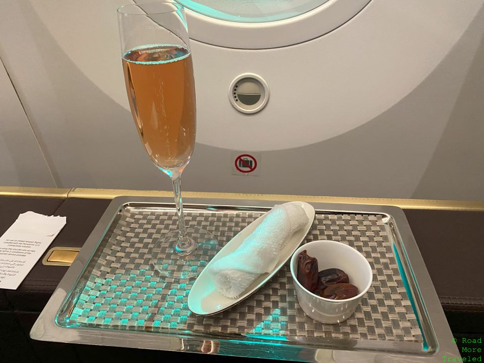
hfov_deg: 67.3
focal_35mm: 26
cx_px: 242
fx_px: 364
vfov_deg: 53.1
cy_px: 182
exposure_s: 1/33
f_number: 1.8
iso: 400
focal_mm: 4.25
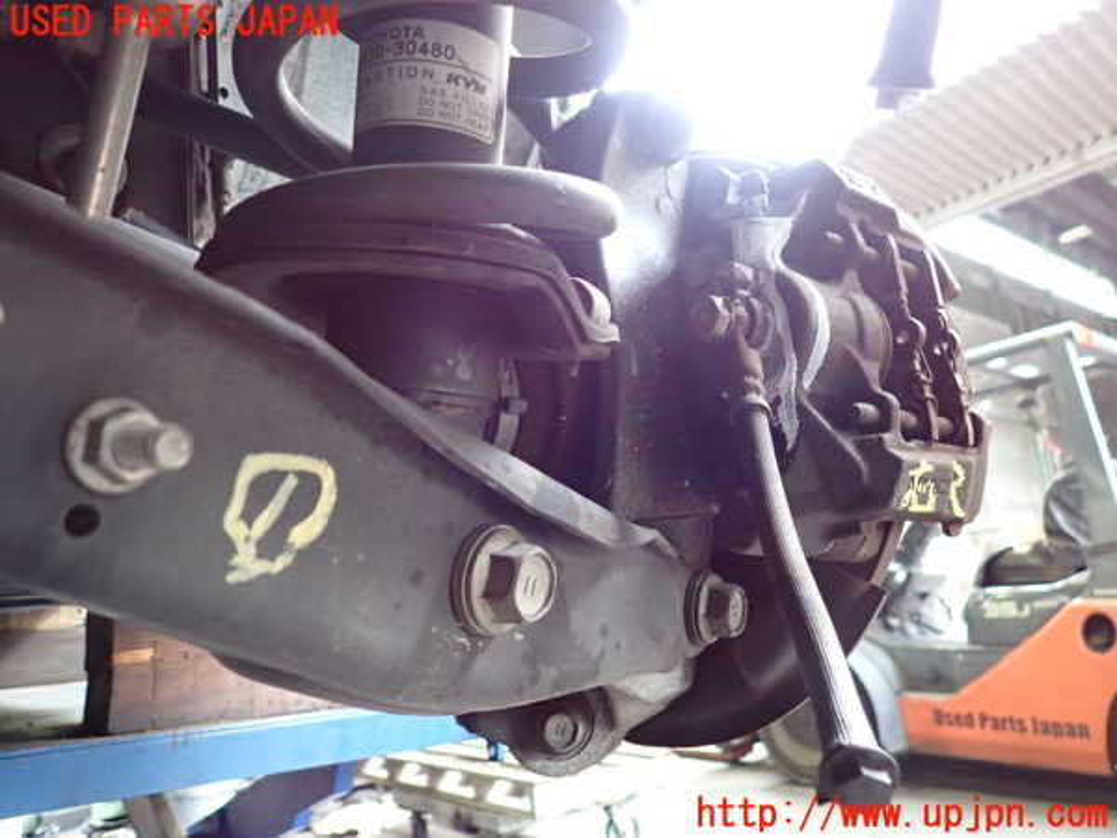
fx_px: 807
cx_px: 558
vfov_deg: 54.9
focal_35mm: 25
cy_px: 419
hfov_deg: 69.4
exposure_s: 1/30
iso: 400
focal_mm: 4.5
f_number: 2
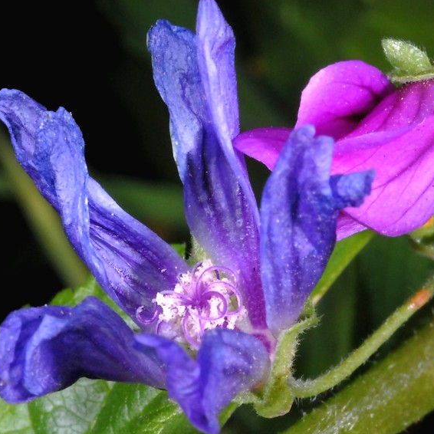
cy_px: 217
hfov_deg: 8.7
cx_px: 268
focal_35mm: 202
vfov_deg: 8.7
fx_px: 2860
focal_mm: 105
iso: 400
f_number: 22
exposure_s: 1/250
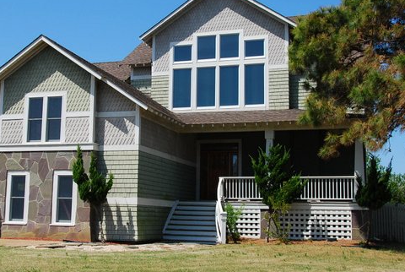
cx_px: 174
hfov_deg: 38.0
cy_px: 130
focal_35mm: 52
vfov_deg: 26.1
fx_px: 586
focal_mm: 26
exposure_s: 1/400
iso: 200
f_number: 10
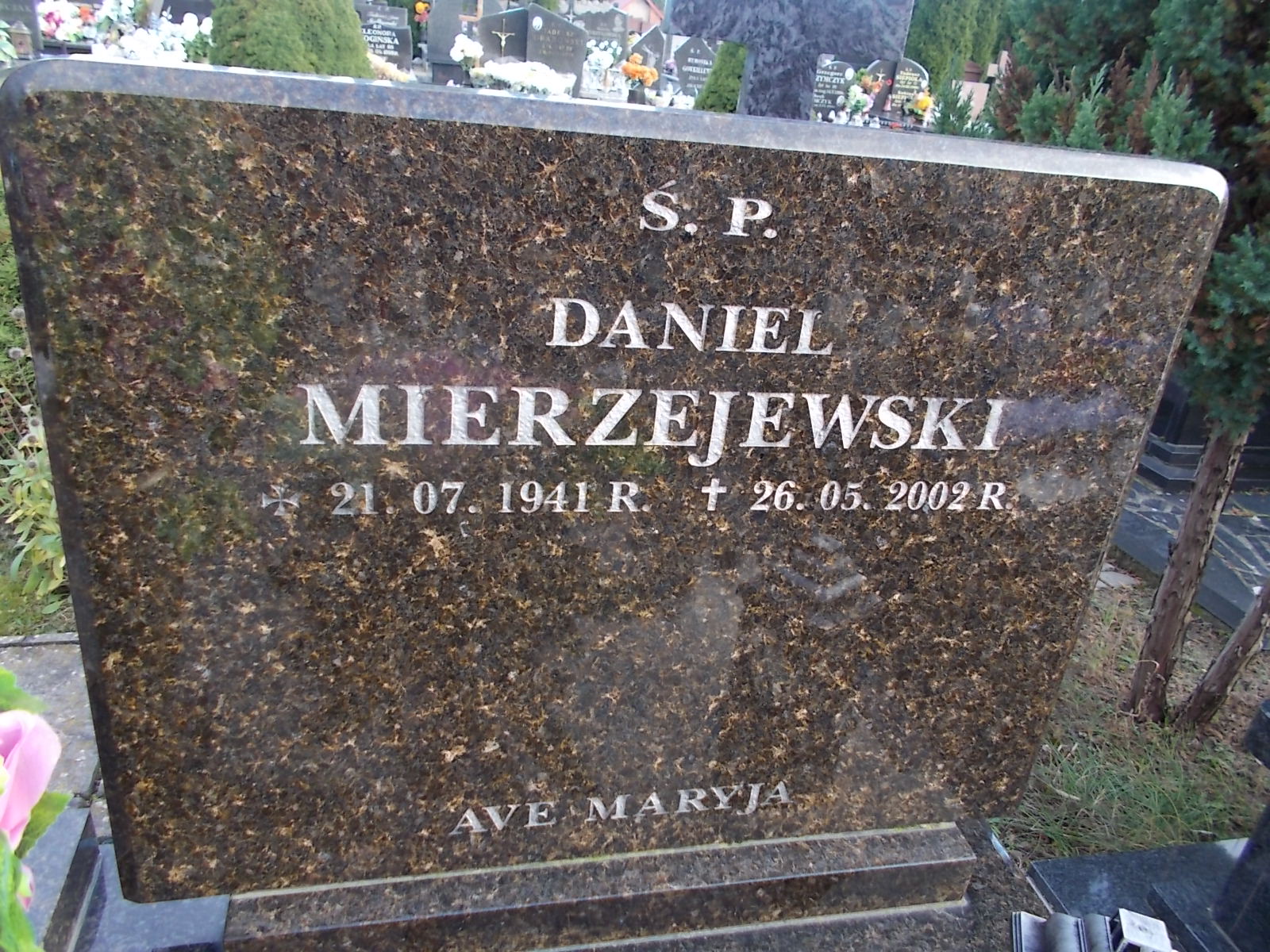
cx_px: 635
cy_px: 476
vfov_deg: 53.1
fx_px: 954
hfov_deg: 67.3
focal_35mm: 26
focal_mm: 4.6
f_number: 3.2
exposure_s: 1/60
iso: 80
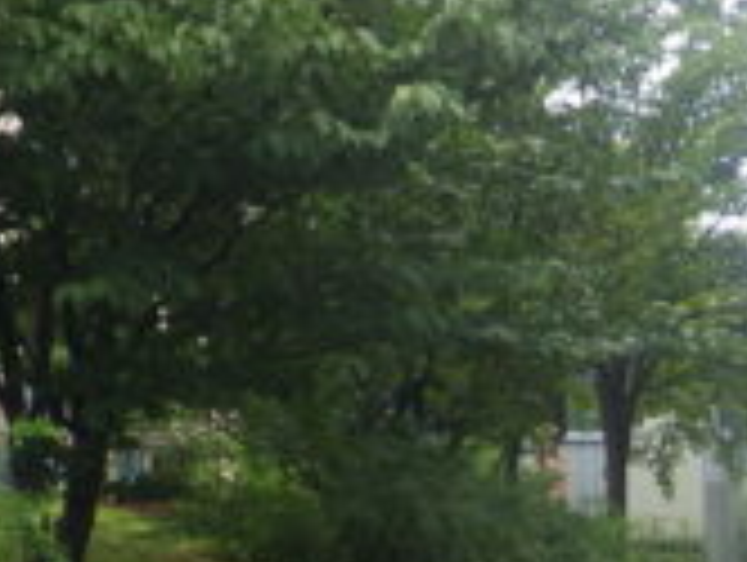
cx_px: 952
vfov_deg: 14.9
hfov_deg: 19.0
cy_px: 686
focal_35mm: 96
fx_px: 2075
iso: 125
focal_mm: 5
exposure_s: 1/160
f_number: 3.5
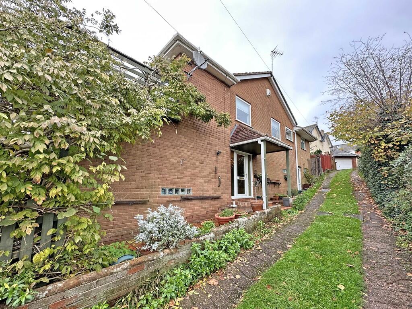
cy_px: 154
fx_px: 167
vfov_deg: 85.7
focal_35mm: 14
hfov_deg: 102.1
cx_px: 206
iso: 64
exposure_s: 1/99
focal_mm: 2.22
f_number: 2.2
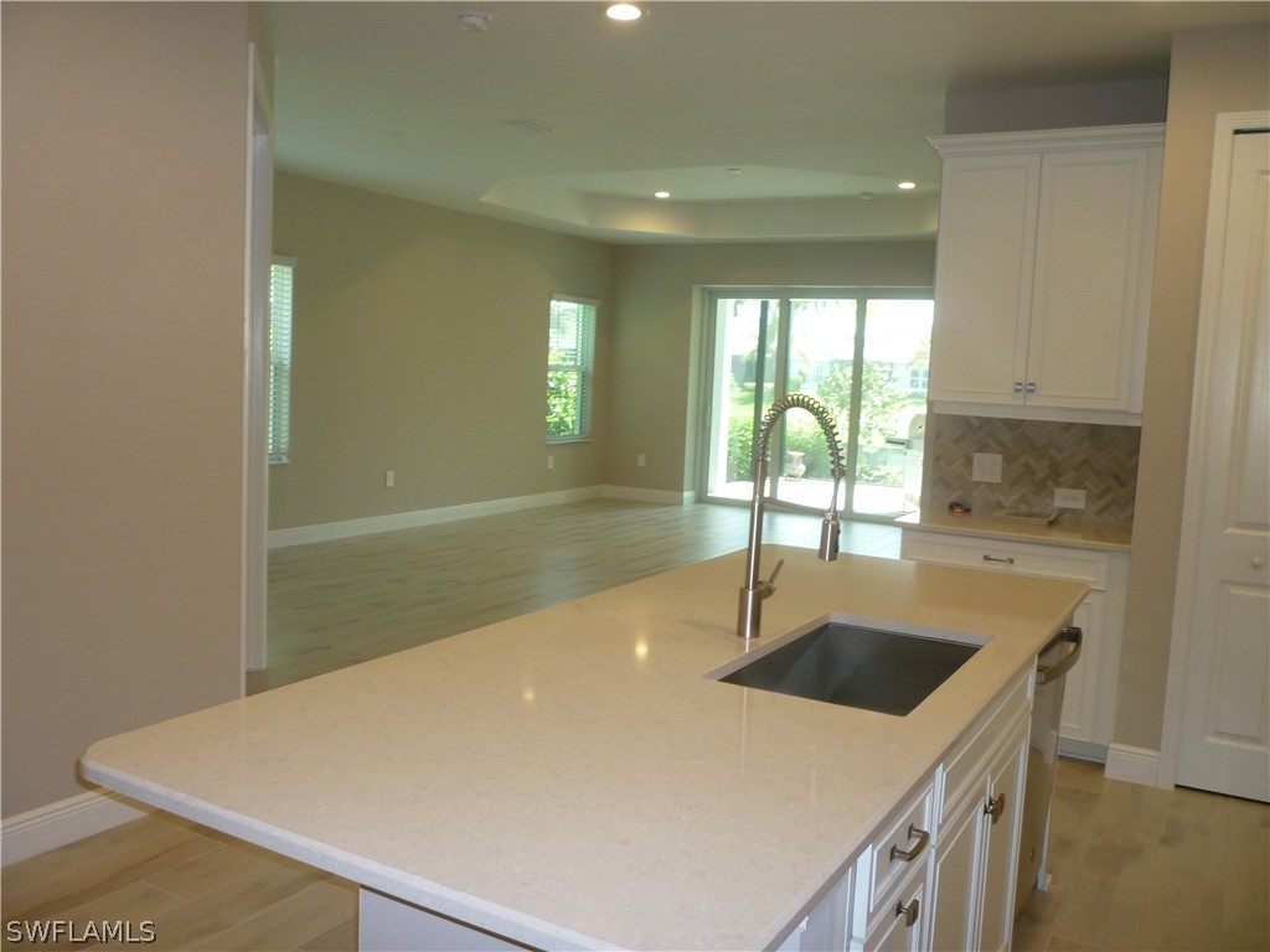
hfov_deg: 61.7
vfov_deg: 48.2
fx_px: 1064
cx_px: 635
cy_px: 476
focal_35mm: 29
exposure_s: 1/30
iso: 125
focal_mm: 5.2
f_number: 3.3
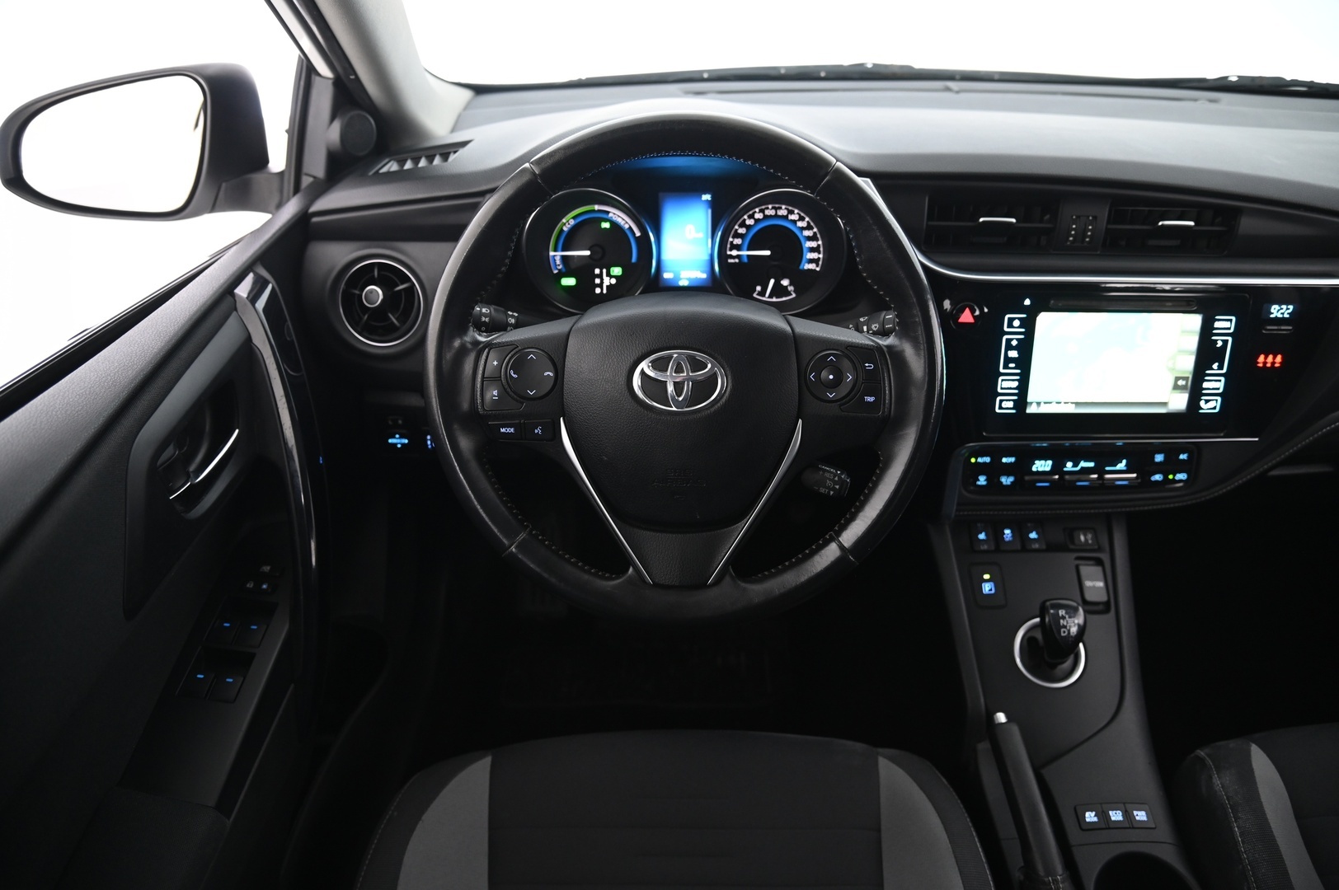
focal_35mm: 24
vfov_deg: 53.1
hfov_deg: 73.8
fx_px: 892
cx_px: 670
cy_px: 445
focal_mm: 24
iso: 2000
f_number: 4
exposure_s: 1/15
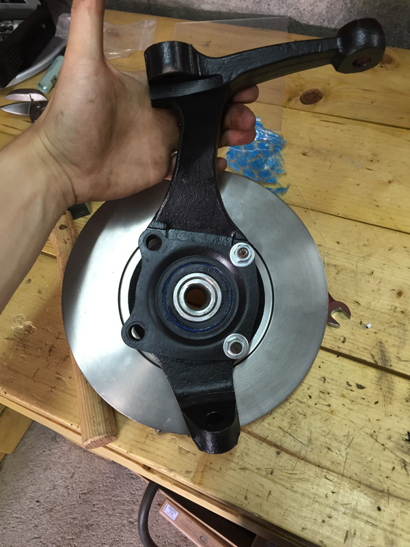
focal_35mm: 29
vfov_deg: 61.7
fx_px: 458
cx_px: 205
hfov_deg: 48.2
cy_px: 274
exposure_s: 1/33
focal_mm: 4.15
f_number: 2.2
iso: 125
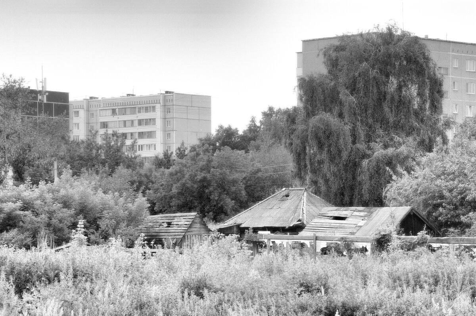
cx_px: 238
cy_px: 158
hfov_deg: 14.9
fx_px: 1823
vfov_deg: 9.9
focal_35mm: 138
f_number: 5.6
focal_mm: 92
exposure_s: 1/400
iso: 640
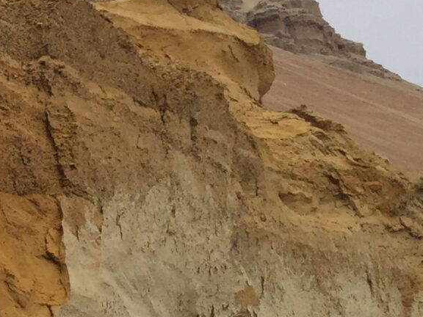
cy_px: 229
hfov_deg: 13.5
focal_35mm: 129
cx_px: -371
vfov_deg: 11.5
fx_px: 1576
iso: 32
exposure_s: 1/3049
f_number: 2.2
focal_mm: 4.15
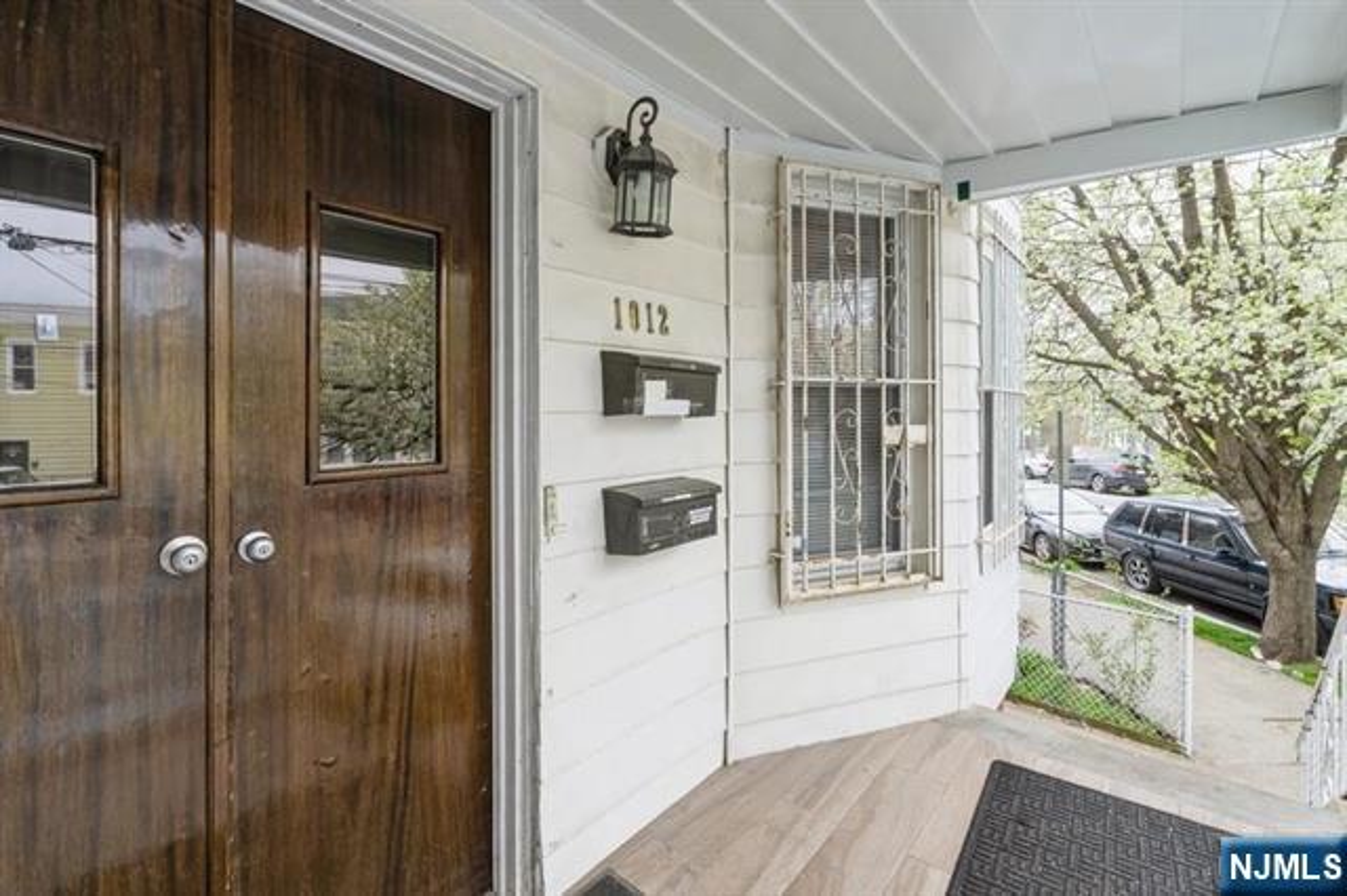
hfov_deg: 96.8
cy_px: 448
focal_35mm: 16
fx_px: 598
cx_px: 674
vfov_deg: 73.7
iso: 100
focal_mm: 16
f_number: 11
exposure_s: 1/10
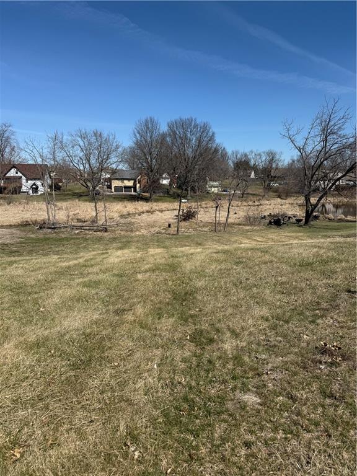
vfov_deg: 71.6
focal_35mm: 24
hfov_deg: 56.8
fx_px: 330
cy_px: 238
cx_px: 178
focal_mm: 6.76
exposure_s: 1/6173
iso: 80
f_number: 1.78
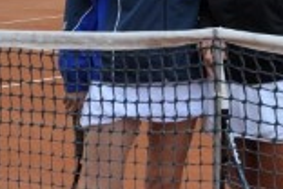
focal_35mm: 144
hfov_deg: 14.3
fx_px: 1131
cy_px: -9
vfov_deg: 9.5
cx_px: 132
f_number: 8
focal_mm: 25
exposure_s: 1/250
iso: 200
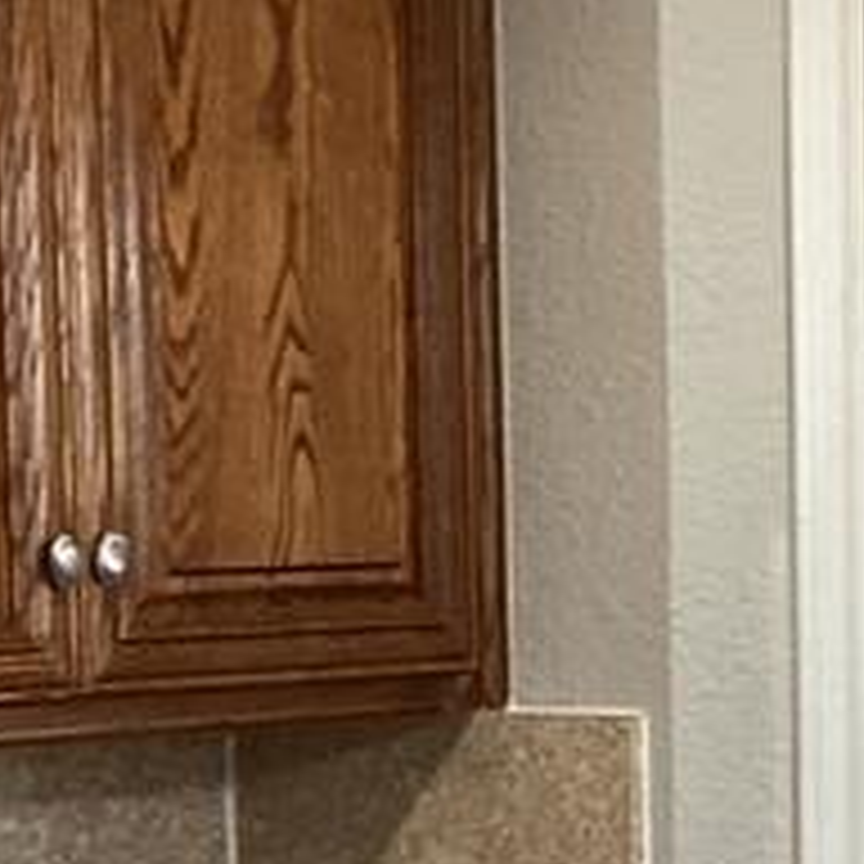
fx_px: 4123
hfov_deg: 12.0
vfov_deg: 11.8
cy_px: 963
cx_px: 400
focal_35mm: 146
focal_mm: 3.3
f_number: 2.4
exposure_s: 1/60
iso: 64
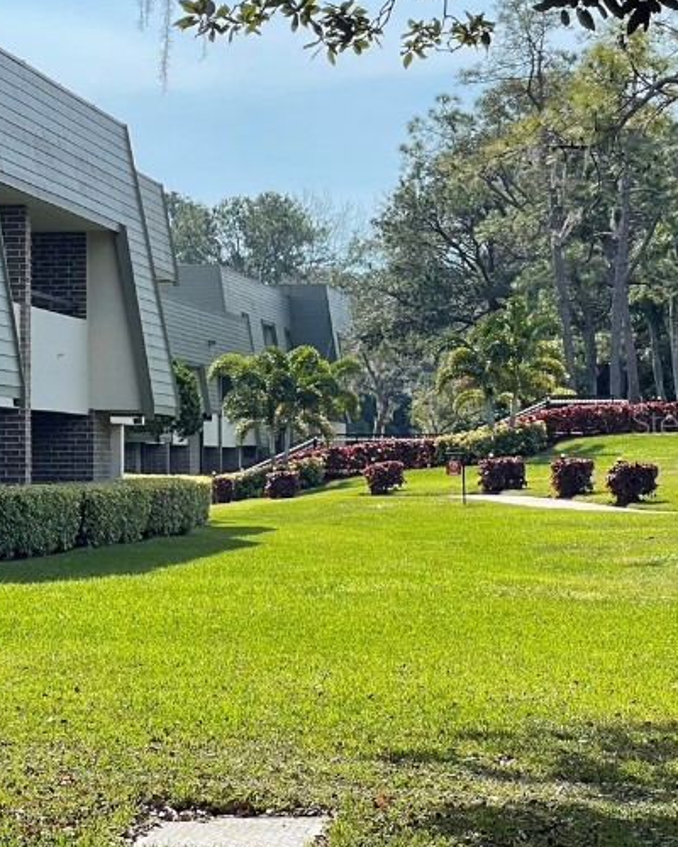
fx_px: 3211
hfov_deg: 11.9
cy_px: 422
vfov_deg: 15.0
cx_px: -76
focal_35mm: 128
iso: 20
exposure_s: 1/652
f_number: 2.2
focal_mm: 7.5
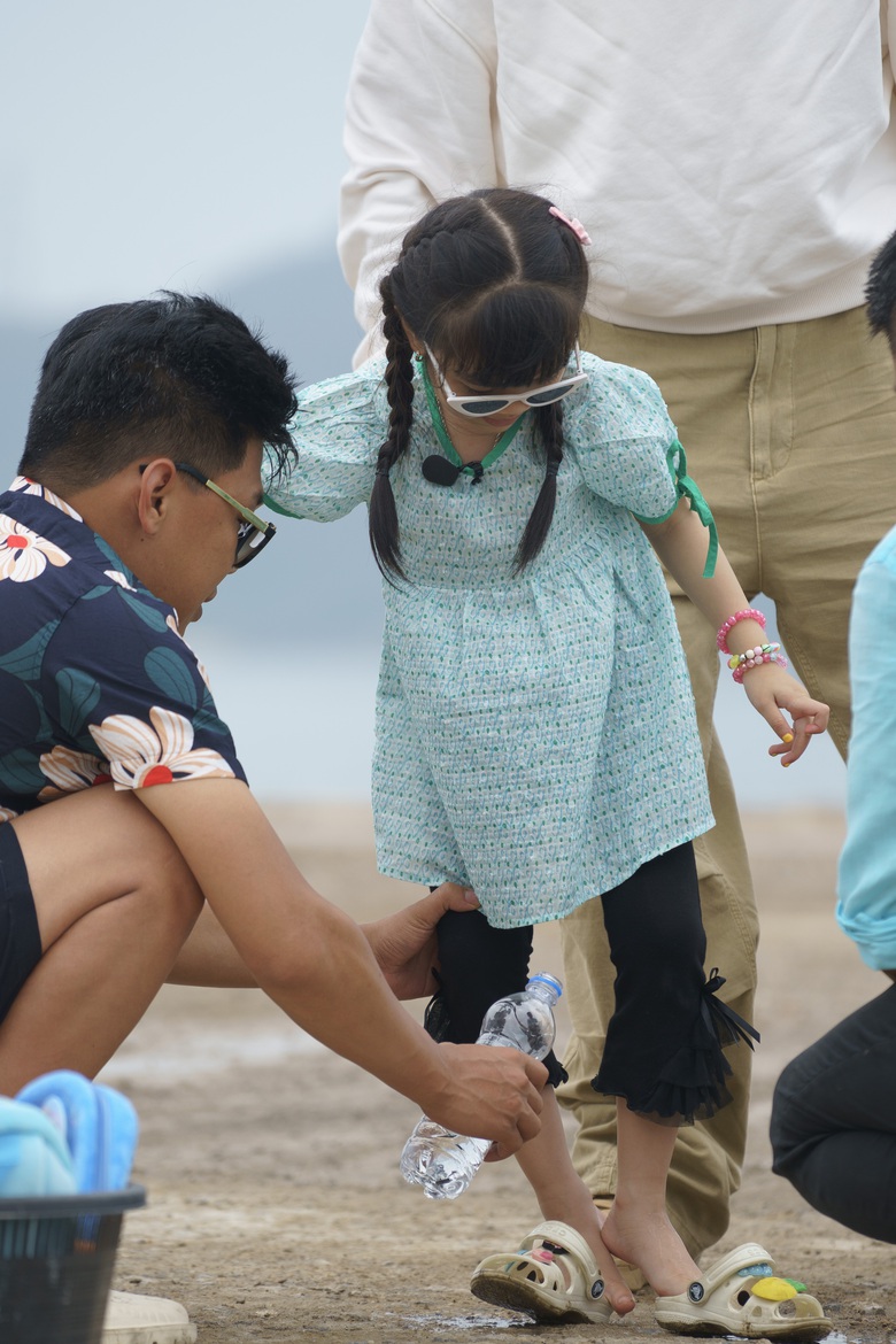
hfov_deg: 4.6
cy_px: 672
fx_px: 11199
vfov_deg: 6.9
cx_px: 448
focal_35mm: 300
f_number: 4
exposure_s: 1/500
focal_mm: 200
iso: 100
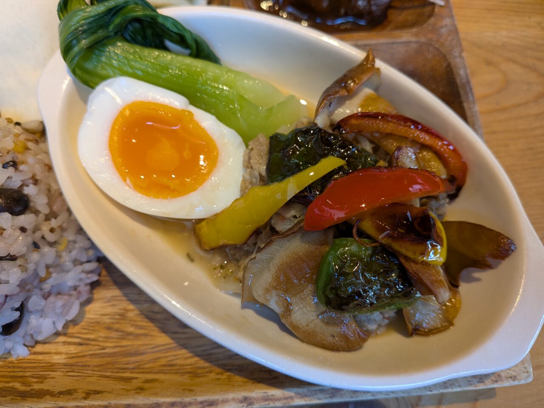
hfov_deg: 71.6
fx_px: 377
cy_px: 204
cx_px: 272
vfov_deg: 56.8
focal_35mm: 24
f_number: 1.7
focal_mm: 4.53
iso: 72
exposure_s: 1/60
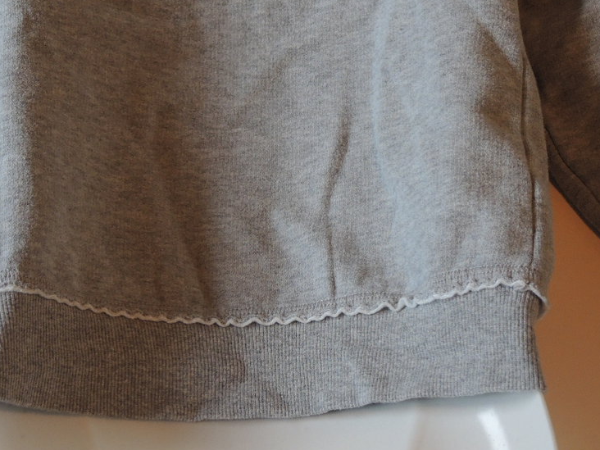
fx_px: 1577
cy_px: 64
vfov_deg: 16.1
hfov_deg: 21.5
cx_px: 279
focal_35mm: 91
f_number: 2.8
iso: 400
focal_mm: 11
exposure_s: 1/40
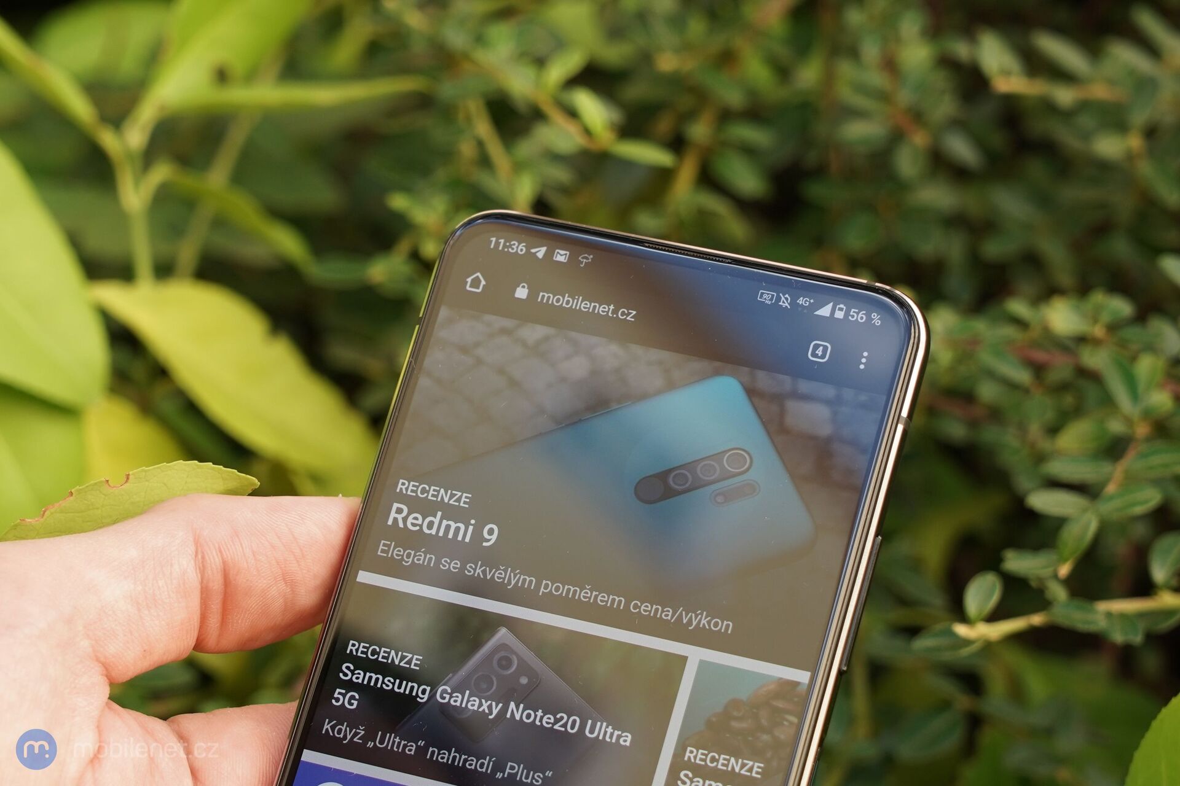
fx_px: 2294
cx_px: 590
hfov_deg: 28.8
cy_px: 393
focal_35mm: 70
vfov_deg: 19.5
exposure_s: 1/160
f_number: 7.1
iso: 500
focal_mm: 70
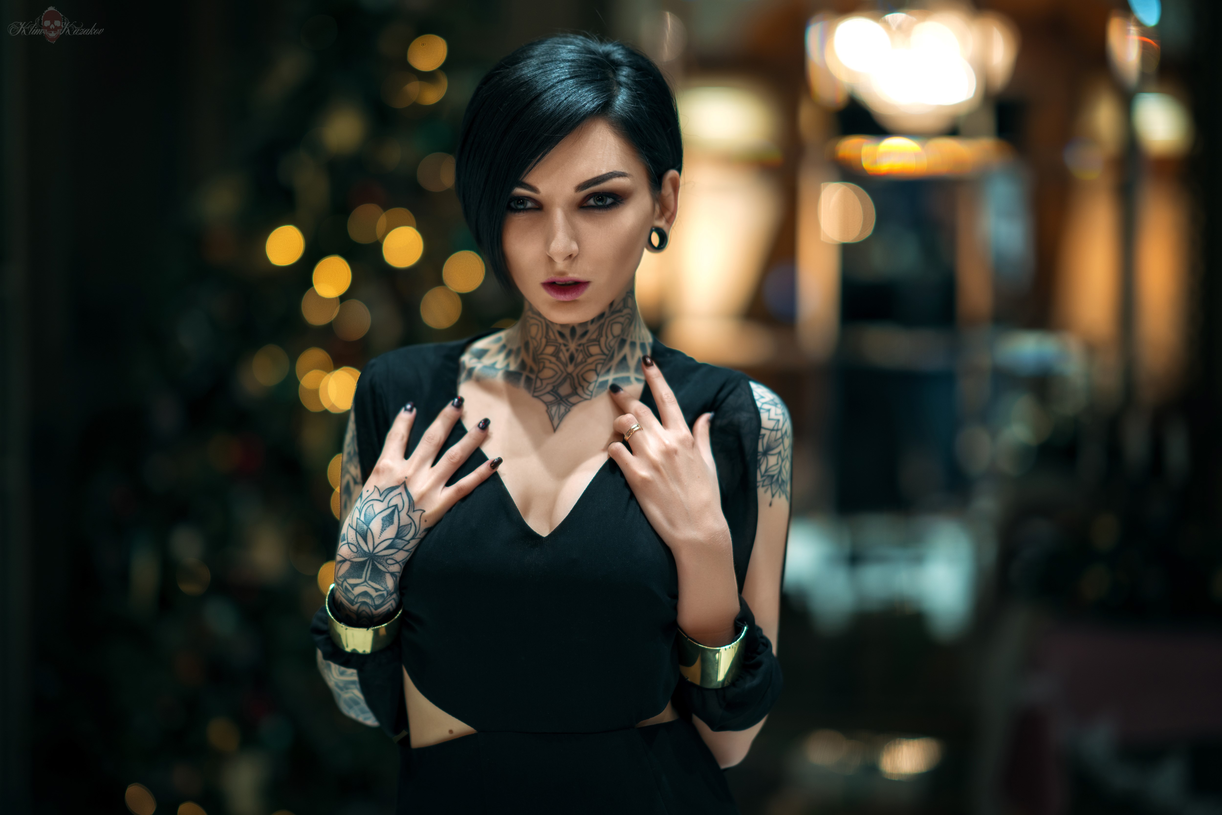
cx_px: 611
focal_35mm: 85
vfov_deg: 16.1
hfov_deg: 23.9
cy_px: 408
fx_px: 2885
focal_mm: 85
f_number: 1.4
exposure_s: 1/60
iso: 80
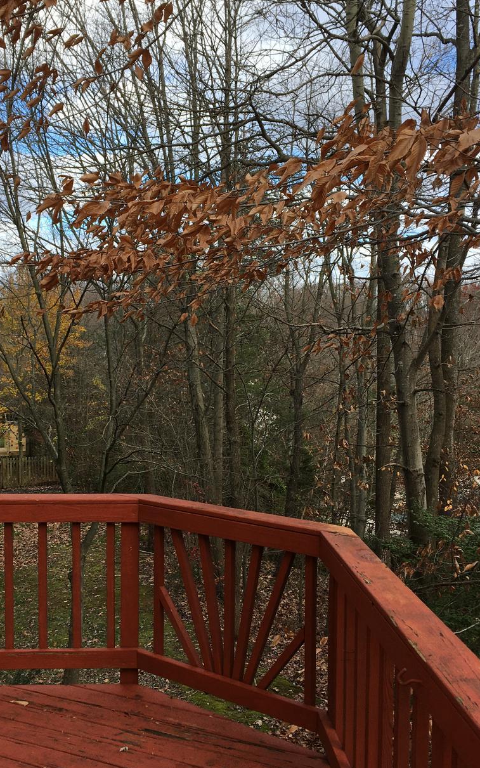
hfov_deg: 32.7
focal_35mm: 39
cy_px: 384
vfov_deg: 50.4
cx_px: 188
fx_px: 816
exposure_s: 1/541
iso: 25
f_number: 2.2
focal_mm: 4.15
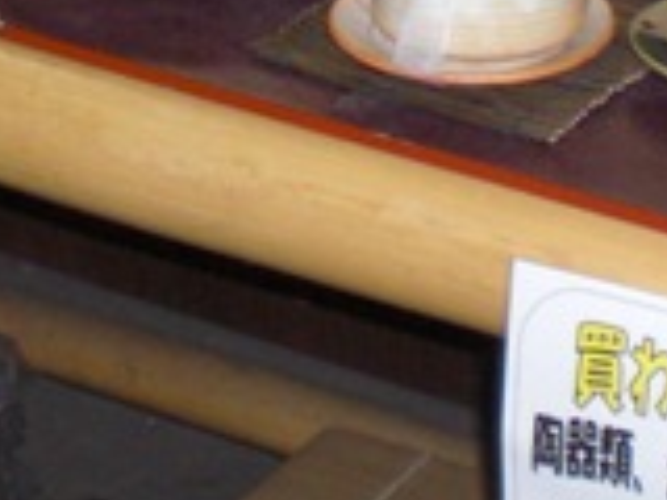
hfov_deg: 12.7
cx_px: 252
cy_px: -246
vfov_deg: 9.3
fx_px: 2987
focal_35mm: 155
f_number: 3.1
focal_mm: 6.3
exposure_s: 1/60
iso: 200
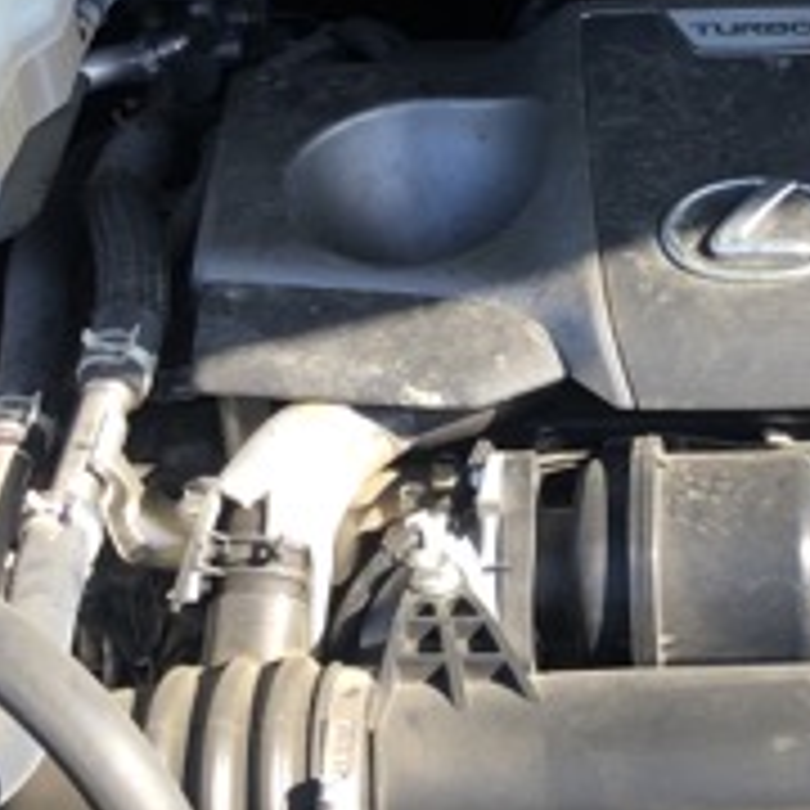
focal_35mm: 88
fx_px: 2330
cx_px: 778
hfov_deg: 19.3
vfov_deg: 19.7
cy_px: 288
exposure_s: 1/268
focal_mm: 3.99
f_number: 1.8
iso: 20
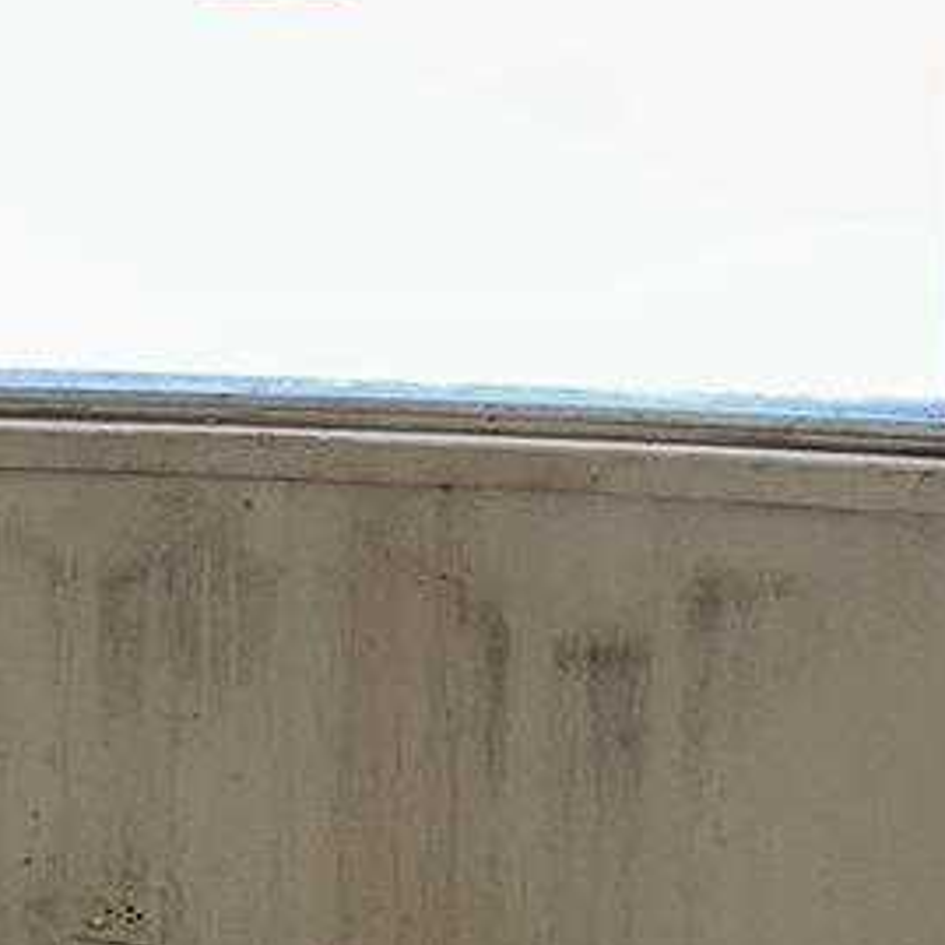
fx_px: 3799
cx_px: -650
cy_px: 643
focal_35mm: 123
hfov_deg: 13.1
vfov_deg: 14.2
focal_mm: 5.7
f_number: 1.5
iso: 32
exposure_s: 1/44
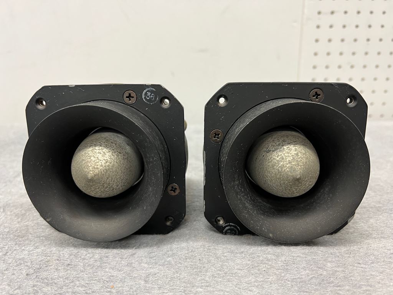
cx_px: 196
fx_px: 295
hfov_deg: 67.3
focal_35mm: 26
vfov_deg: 53.1
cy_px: 148
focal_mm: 5.7
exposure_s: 1/50
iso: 80
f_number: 1.5
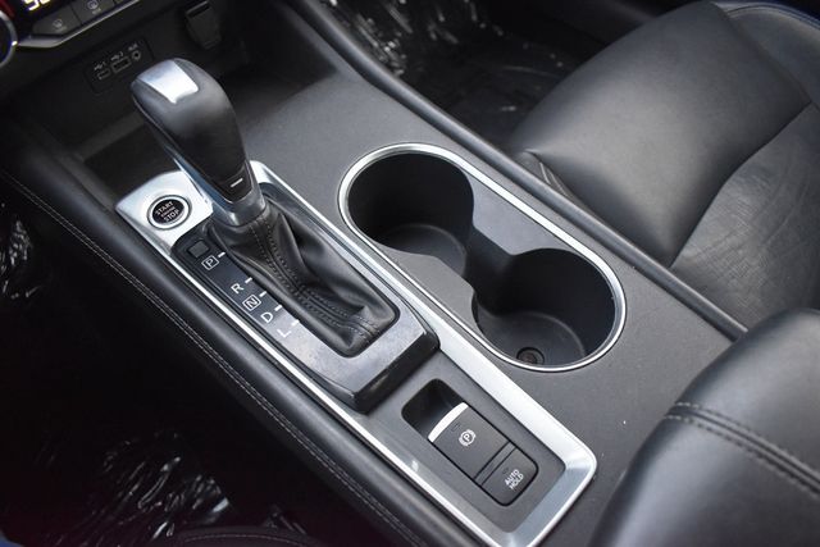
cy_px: 274
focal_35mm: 27
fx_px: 615
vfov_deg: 48.0
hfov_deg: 67.4
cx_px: 410
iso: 1250
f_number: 3.5
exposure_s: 1/125
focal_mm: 18
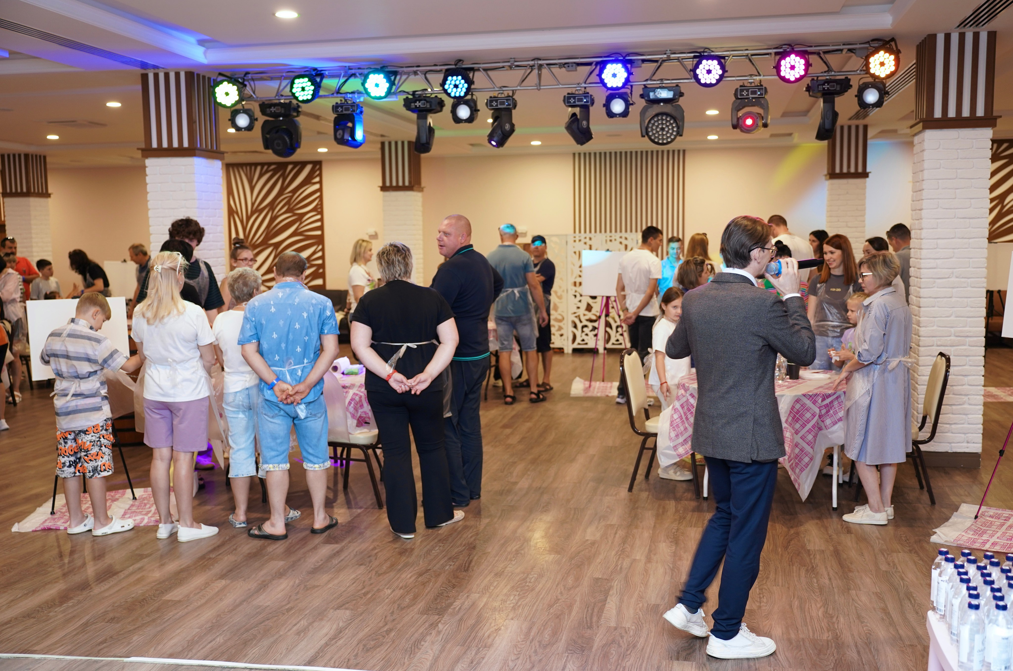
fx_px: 955
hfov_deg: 55.9
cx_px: 506
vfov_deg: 38.7
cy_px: 336
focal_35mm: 34
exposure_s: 1/60
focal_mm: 34
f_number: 2.8
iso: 500
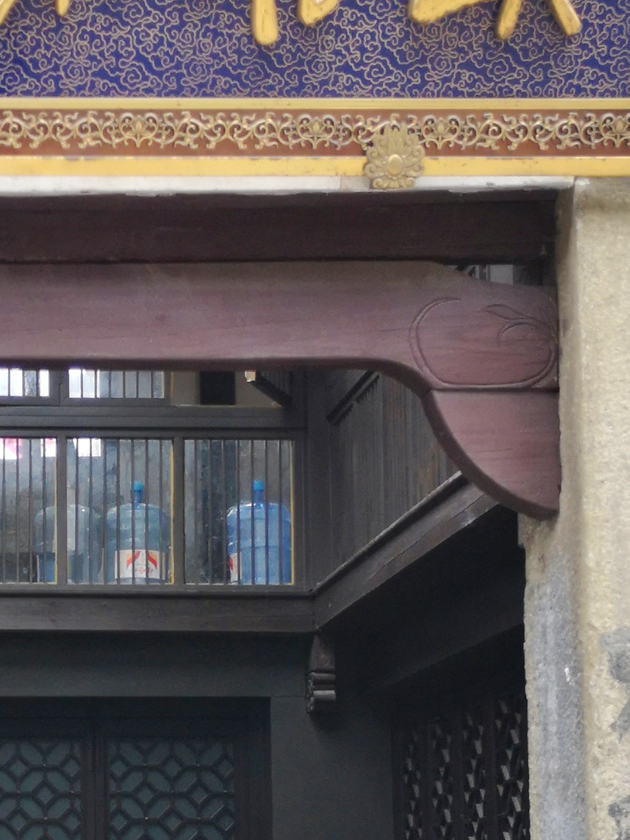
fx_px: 2136
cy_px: 690
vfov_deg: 21.9
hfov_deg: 16.4
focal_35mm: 88
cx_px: 3
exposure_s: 1/50
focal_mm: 3.95
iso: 80
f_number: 1.8
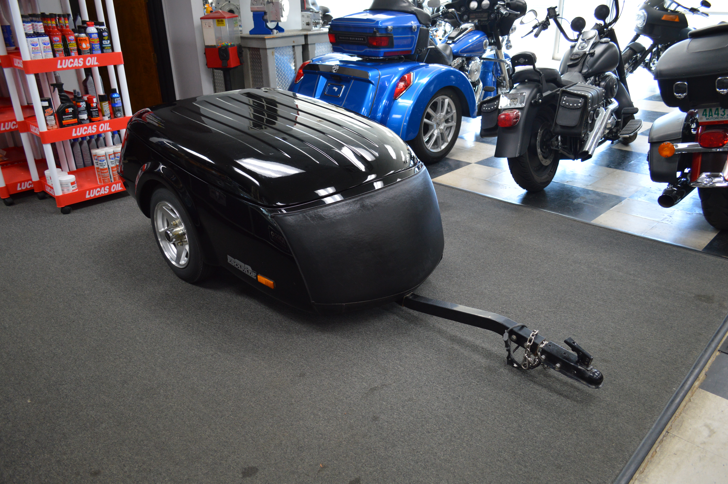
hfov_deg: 67.4
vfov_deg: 47.8
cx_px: 364
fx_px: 546
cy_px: 242
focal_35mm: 27
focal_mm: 18
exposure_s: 1/60
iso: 450
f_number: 3.5
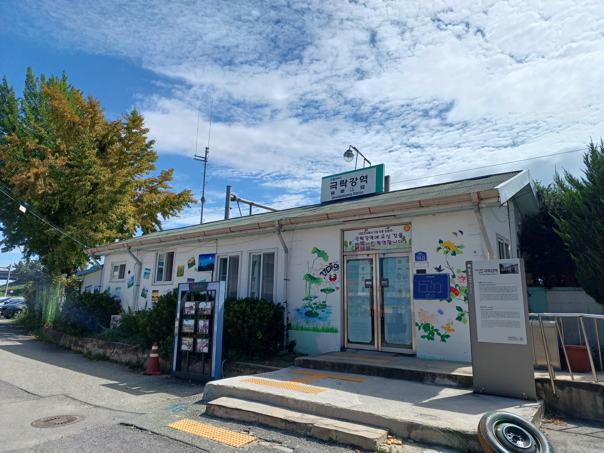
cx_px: 302
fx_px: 401
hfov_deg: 73.9
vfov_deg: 58.9
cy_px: 226
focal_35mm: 23
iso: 20
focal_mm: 5.06
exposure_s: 1/1015
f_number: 1.8
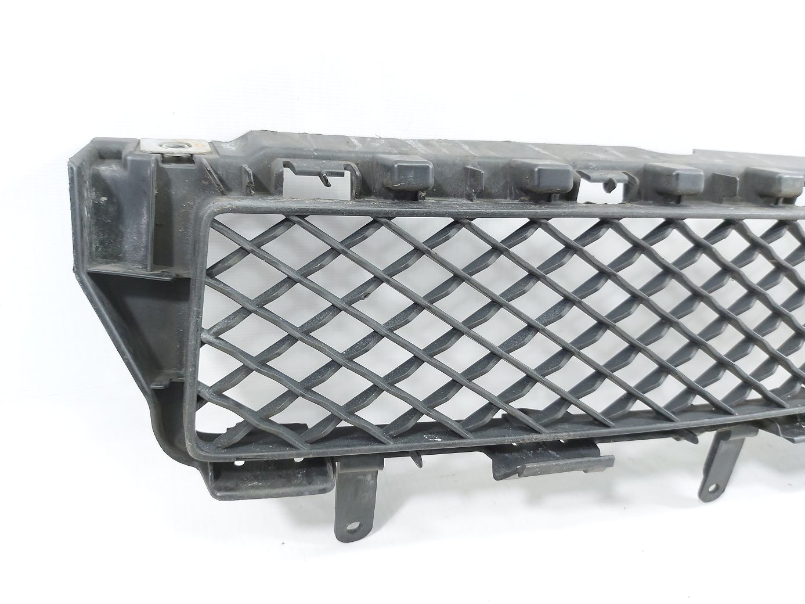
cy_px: 302
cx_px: 402
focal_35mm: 24
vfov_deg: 56.8
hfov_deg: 71.6
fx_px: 558
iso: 125
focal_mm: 5.23
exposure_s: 1/50
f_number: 1.8
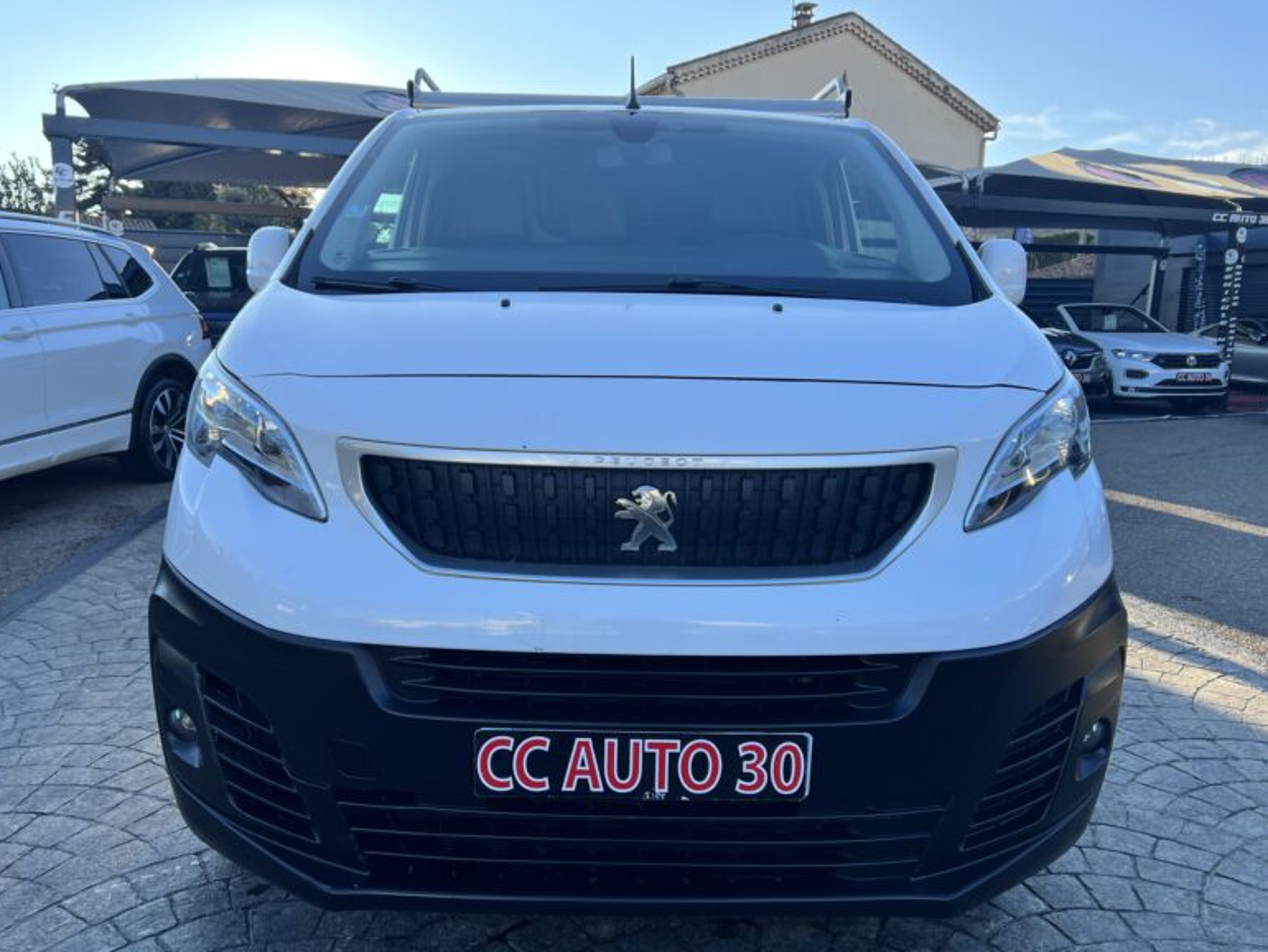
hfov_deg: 65.3
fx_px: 989
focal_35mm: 27
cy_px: 484
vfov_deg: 51.4
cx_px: 613
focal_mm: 5.7
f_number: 1.5
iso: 50
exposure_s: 1/859
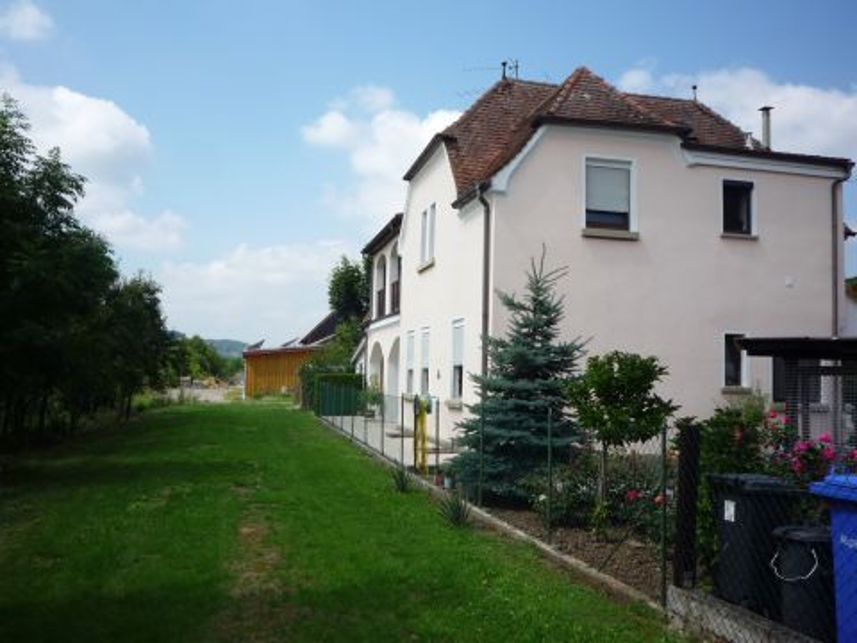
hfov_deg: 56.8
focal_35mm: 32
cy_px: 322
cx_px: 428
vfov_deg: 44.2
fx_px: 792
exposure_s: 1/400
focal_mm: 5.2
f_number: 5
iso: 100
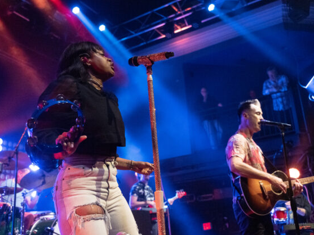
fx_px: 381
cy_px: 116
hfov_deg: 44.7
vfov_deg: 34.4
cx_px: 141
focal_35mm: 42
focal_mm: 38
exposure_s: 1/640
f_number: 4
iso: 16000
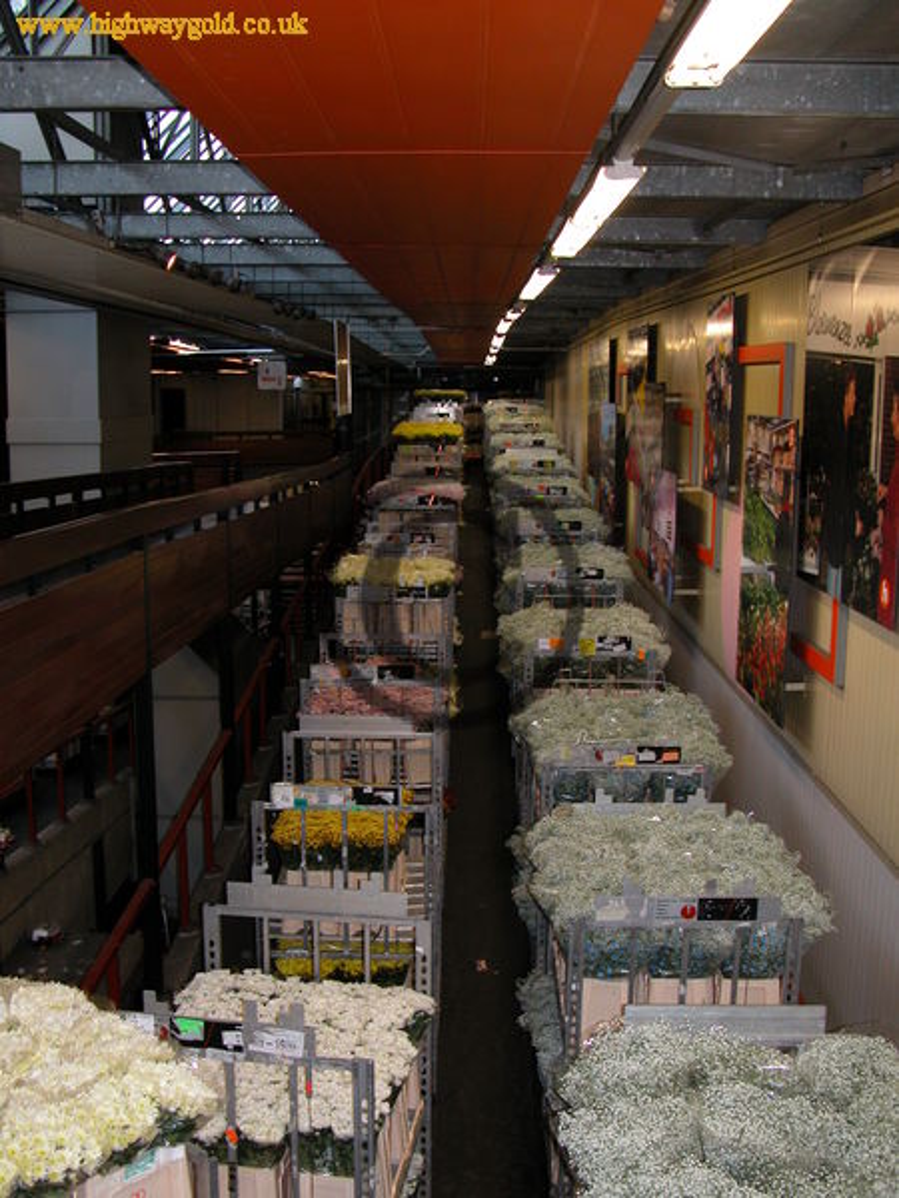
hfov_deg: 39.7
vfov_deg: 51.4
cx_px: 450
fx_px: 1247
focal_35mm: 36
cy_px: 599
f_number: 2.8
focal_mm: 9.5
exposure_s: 1/60
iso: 200
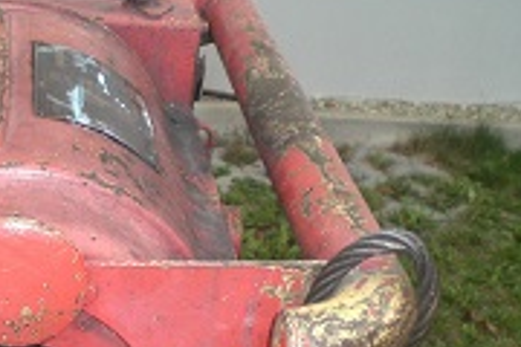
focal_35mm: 81
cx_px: 61
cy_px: 315
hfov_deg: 24.4
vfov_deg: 16.6
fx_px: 1172
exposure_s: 1/125
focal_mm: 6.3
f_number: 3.1
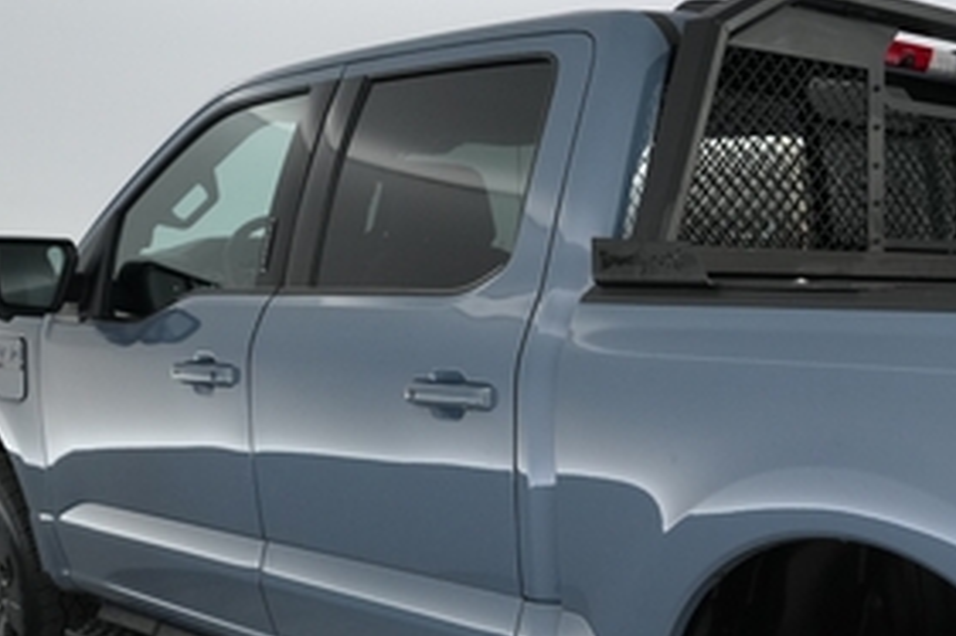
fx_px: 1513
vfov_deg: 23.1
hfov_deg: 33.0
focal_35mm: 57
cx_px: 888
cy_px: 585
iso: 2000
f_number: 2.8
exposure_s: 1/160
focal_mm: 25
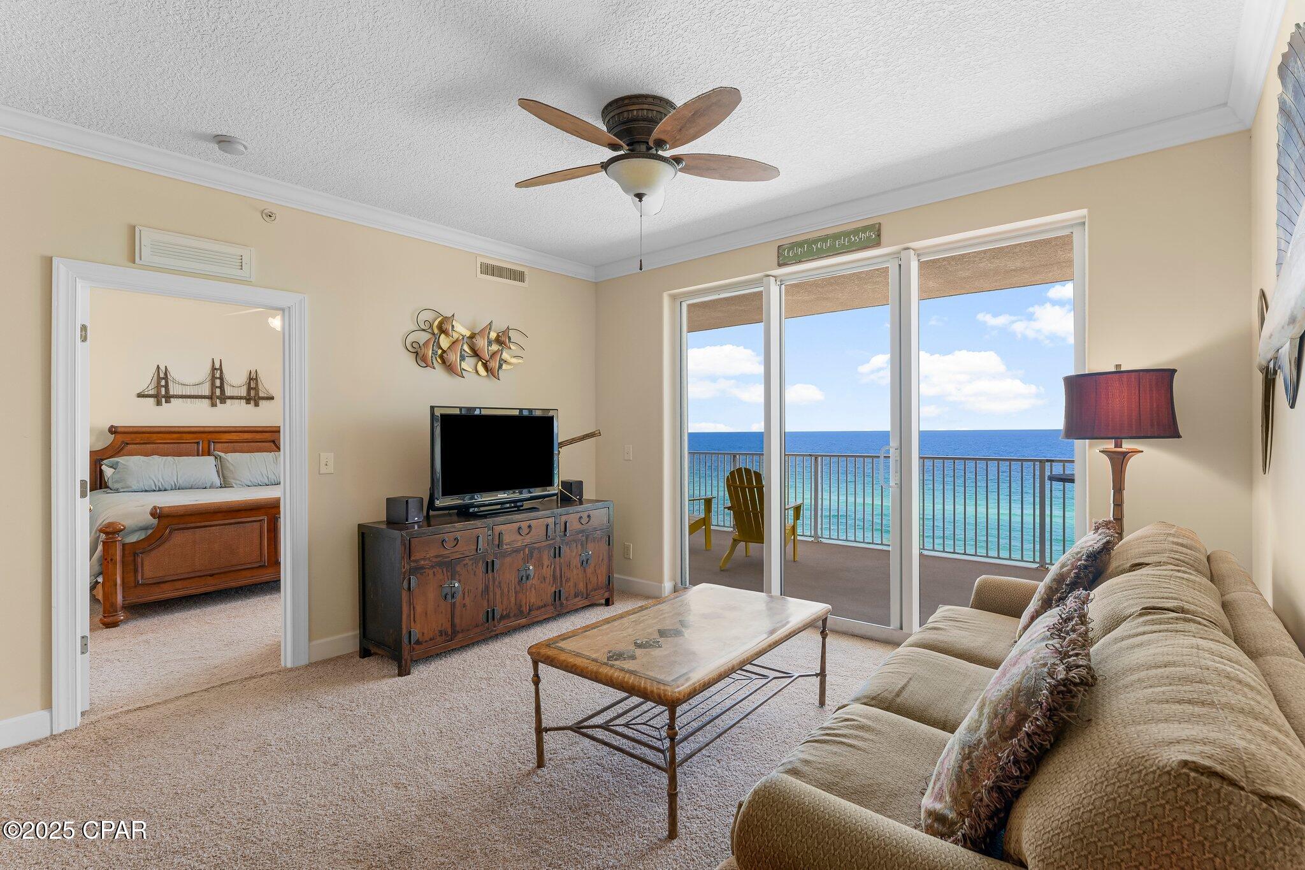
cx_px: 652
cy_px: 435
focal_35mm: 16
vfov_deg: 72.7
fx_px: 591
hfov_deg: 95.7
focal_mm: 16.3
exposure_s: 1/50
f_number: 8
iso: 400
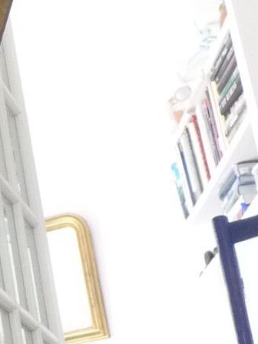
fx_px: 1272
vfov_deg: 15.4
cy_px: 160
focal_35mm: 128
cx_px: -248
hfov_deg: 10.7
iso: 320
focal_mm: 4.7
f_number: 3.3
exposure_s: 1/30
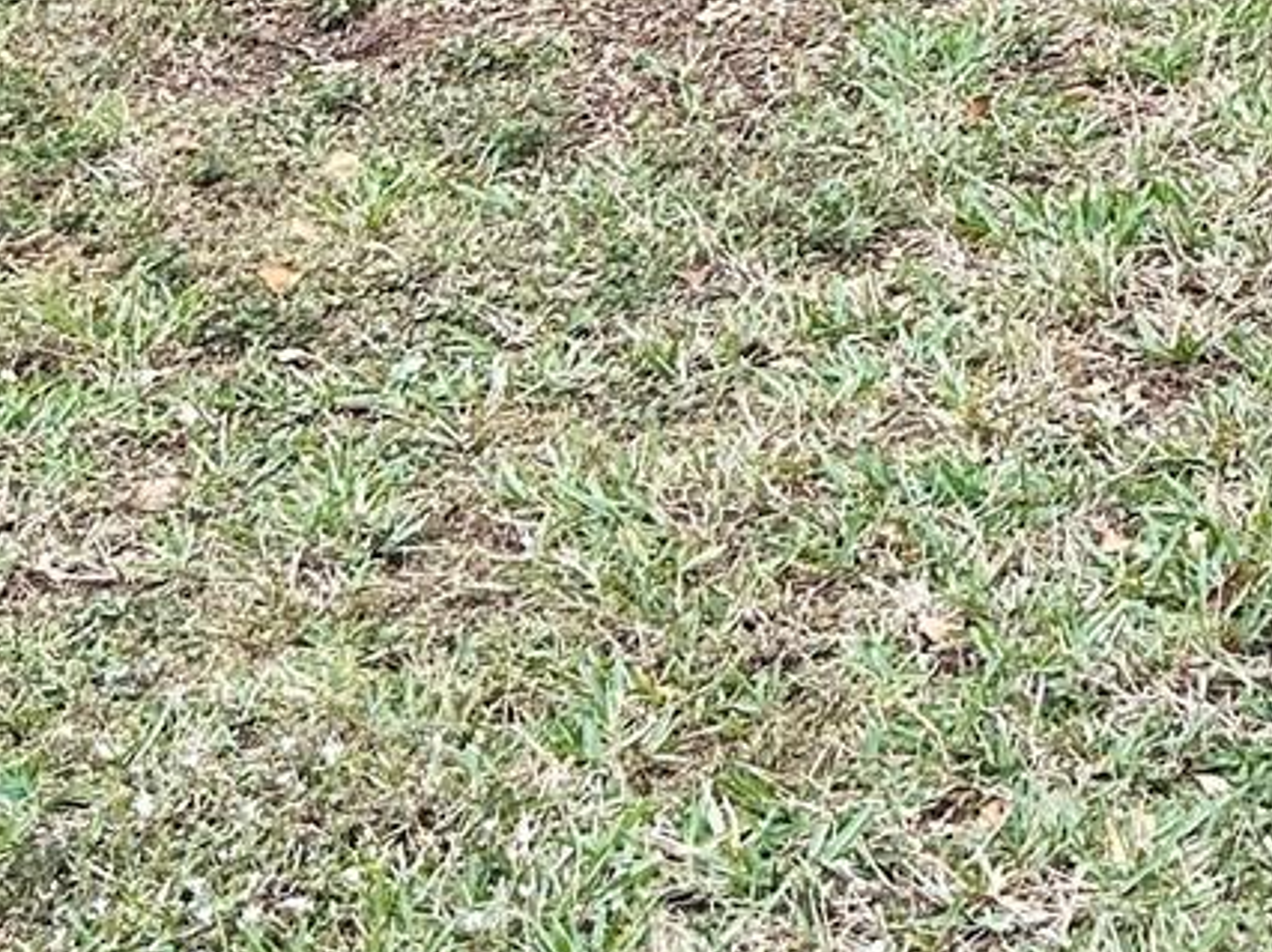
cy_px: -776
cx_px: 1621
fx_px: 4591
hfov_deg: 15.1
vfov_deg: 11.0
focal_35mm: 125
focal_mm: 5.7
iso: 50
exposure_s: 1/666
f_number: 1.5
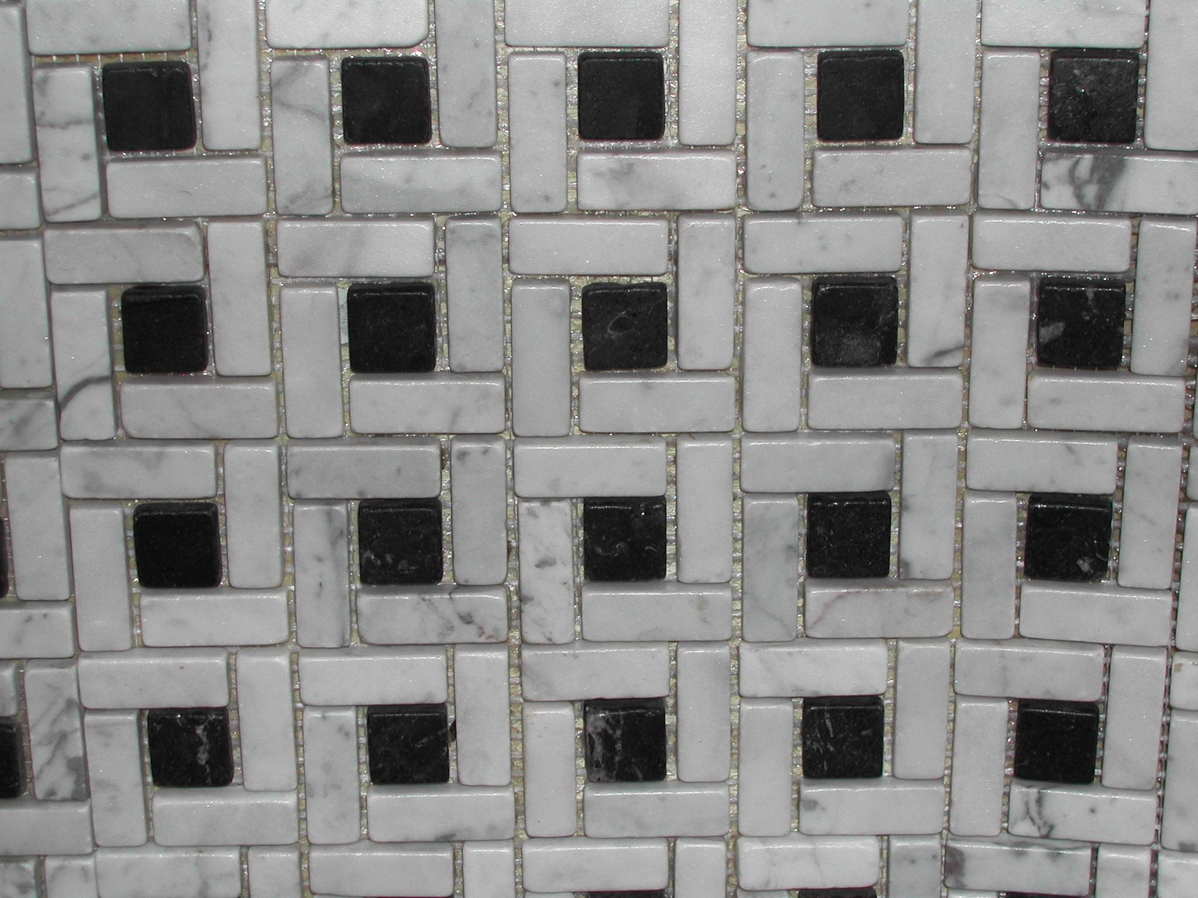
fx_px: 2492
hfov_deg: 27.0
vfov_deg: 20.4
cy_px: 449
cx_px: 599
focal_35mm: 72
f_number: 10.4
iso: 100
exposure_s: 1/60.1
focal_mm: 15.3
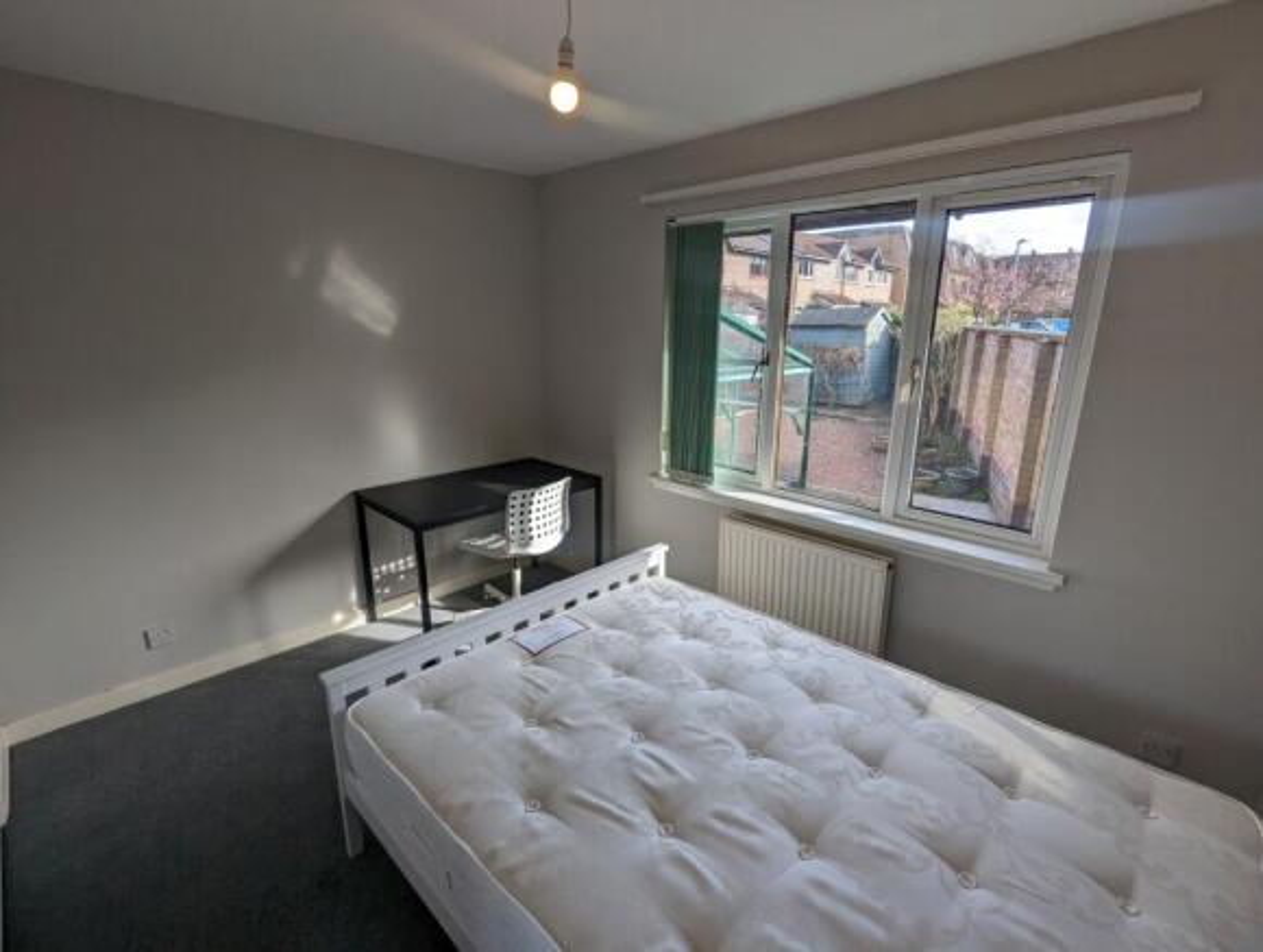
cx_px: 632
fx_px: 585
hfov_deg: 94.4
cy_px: 476
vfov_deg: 78.3
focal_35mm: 16
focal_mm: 2.35
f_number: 2.2
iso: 72
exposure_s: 1/393
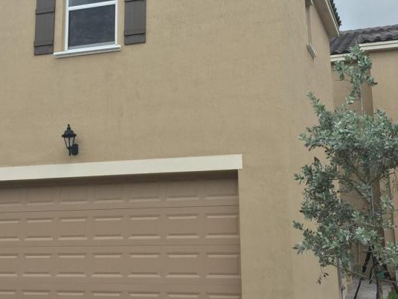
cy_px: 100
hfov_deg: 36.8
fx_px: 598
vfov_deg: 27.9
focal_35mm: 52
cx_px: 193
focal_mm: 4.15
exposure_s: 1/920
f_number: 2.2
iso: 32
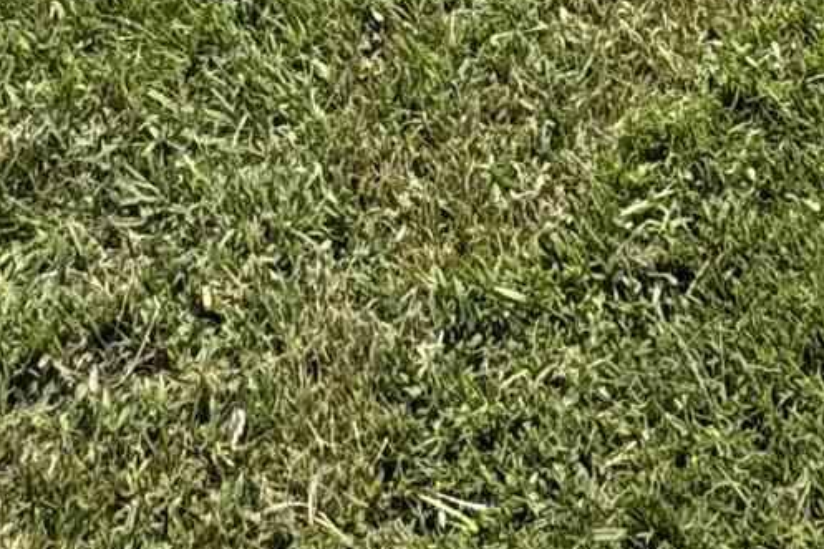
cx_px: 486
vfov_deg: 10.0
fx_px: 2059
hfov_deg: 22.6
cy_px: -1217
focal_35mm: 90
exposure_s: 1/2273
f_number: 2.2
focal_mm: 2.22
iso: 50
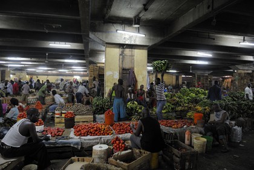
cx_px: 127
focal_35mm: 24
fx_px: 169
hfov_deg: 73.7
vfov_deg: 53.1
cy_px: 85
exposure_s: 1/50
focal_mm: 24
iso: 1600
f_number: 2.8
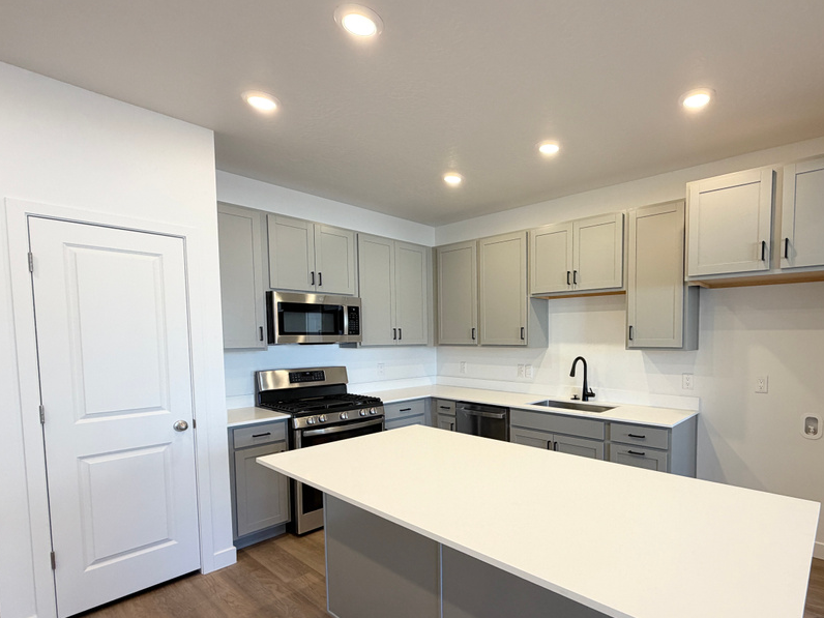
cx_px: 524
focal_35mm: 18
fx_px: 428
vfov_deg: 71.0
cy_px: 362
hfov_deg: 85.7
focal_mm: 2.22
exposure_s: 1/120
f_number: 2.2
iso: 100
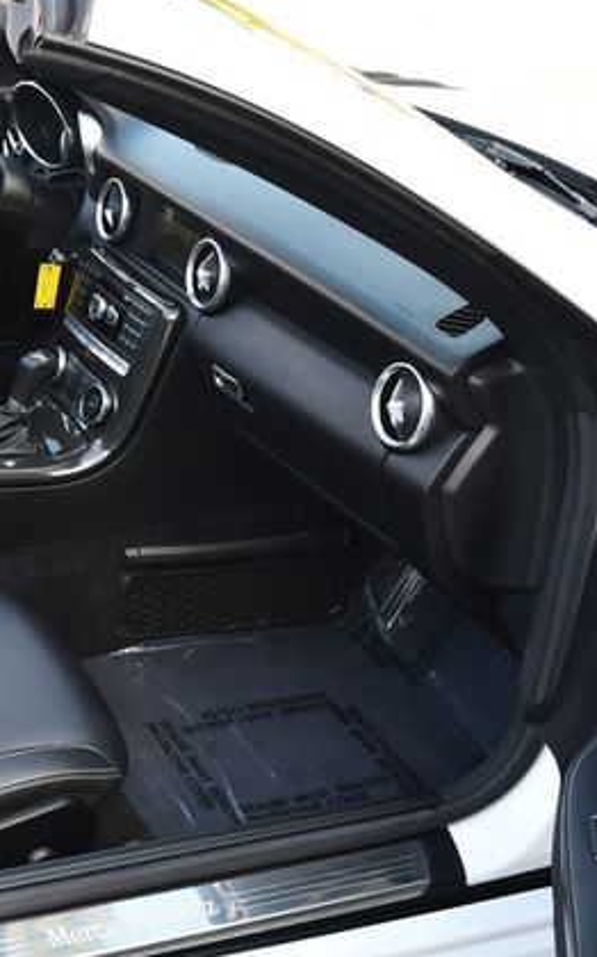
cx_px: -75
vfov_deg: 36.3
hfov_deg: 21.8
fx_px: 1460
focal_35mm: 56
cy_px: 481
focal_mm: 18
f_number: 5.6
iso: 400
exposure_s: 1/250
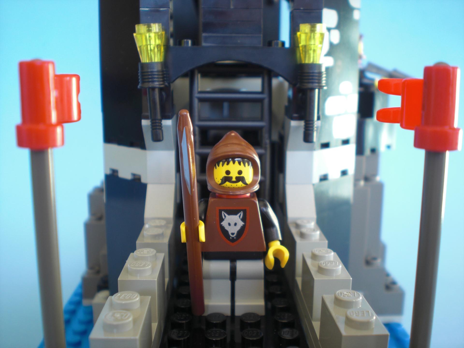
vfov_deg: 37.7
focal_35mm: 38
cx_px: 232
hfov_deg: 49.0
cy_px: 174
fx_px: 509
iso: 64
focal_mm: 6.3
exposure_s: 1/10
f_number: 3.1
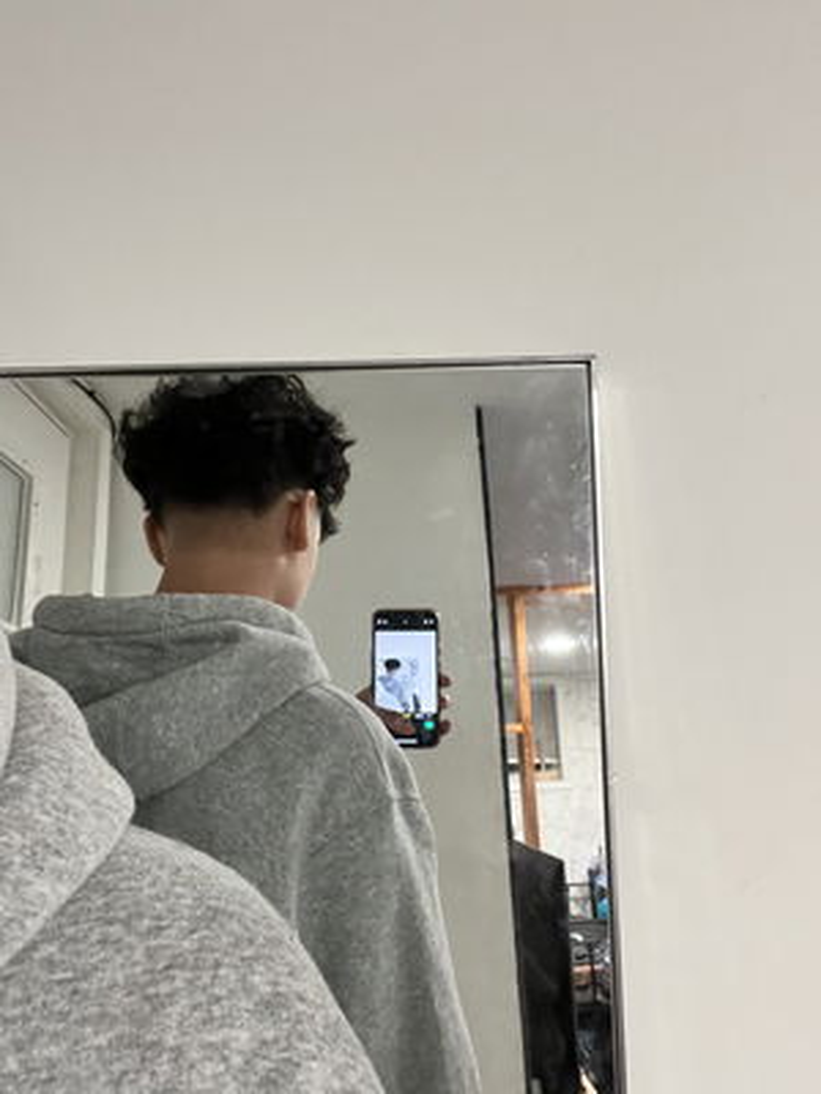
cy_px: 547
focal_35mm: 30
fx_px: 949
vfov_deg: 60.0
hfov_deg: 46.8
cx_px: 410
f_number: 2.2
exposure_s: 1/30
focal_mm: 2.71
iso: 400
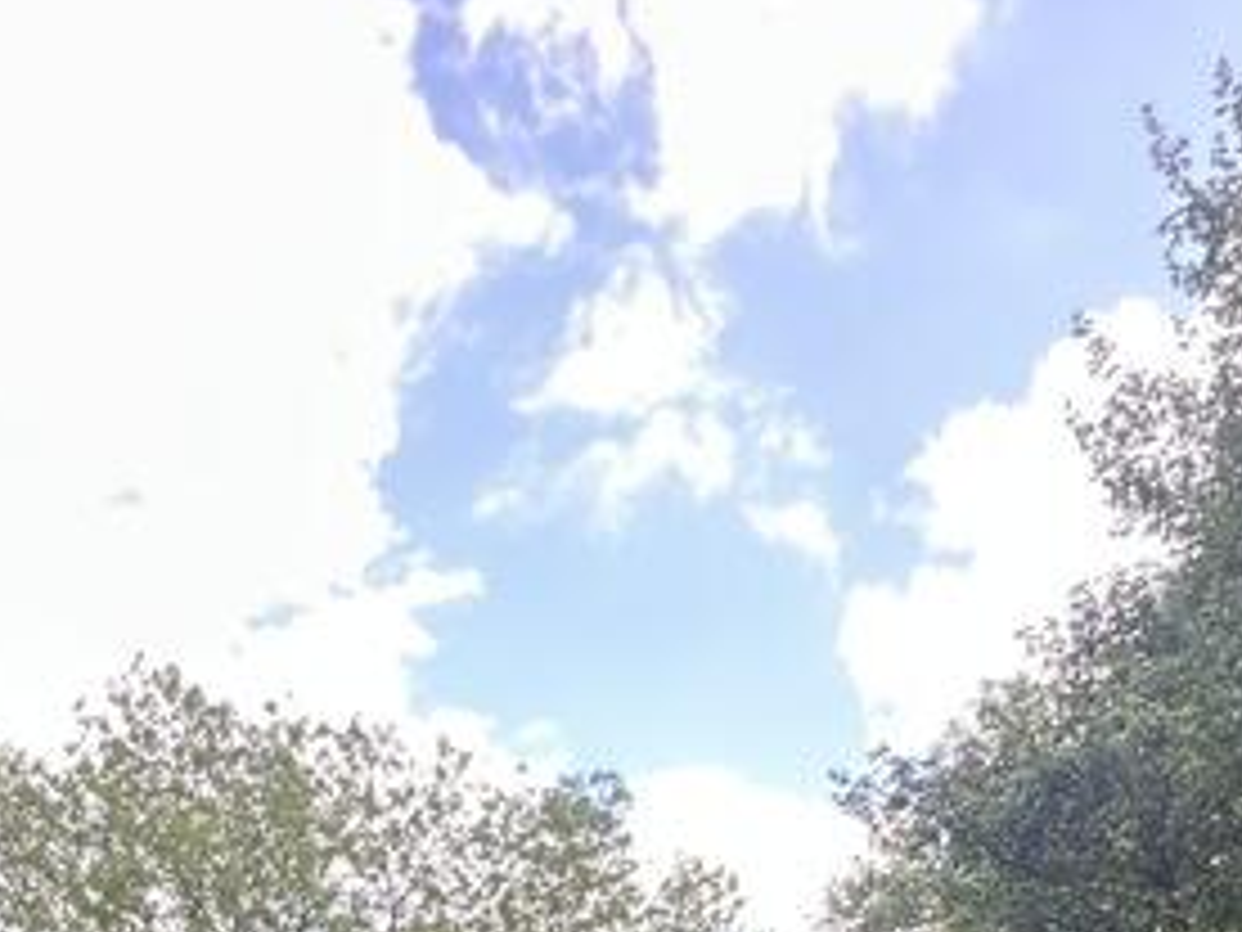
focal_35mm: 52
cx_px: 544
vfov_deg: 20.8
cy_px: 1612
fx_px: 1866
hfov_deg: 36.8
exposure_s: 1/166
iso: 40
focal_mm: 2.22
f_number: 2.2
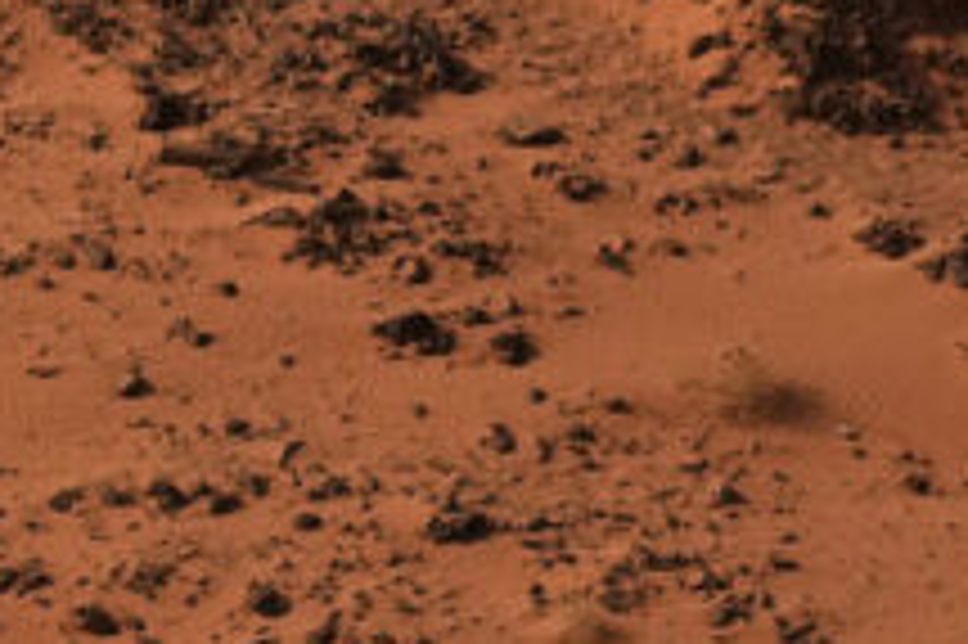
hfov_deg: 2.8
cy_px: 869
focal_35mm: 725
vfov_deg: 1.9
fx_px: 19479
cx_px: -504
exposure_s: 1/20000
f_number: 5.6
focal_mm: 156
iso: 1600
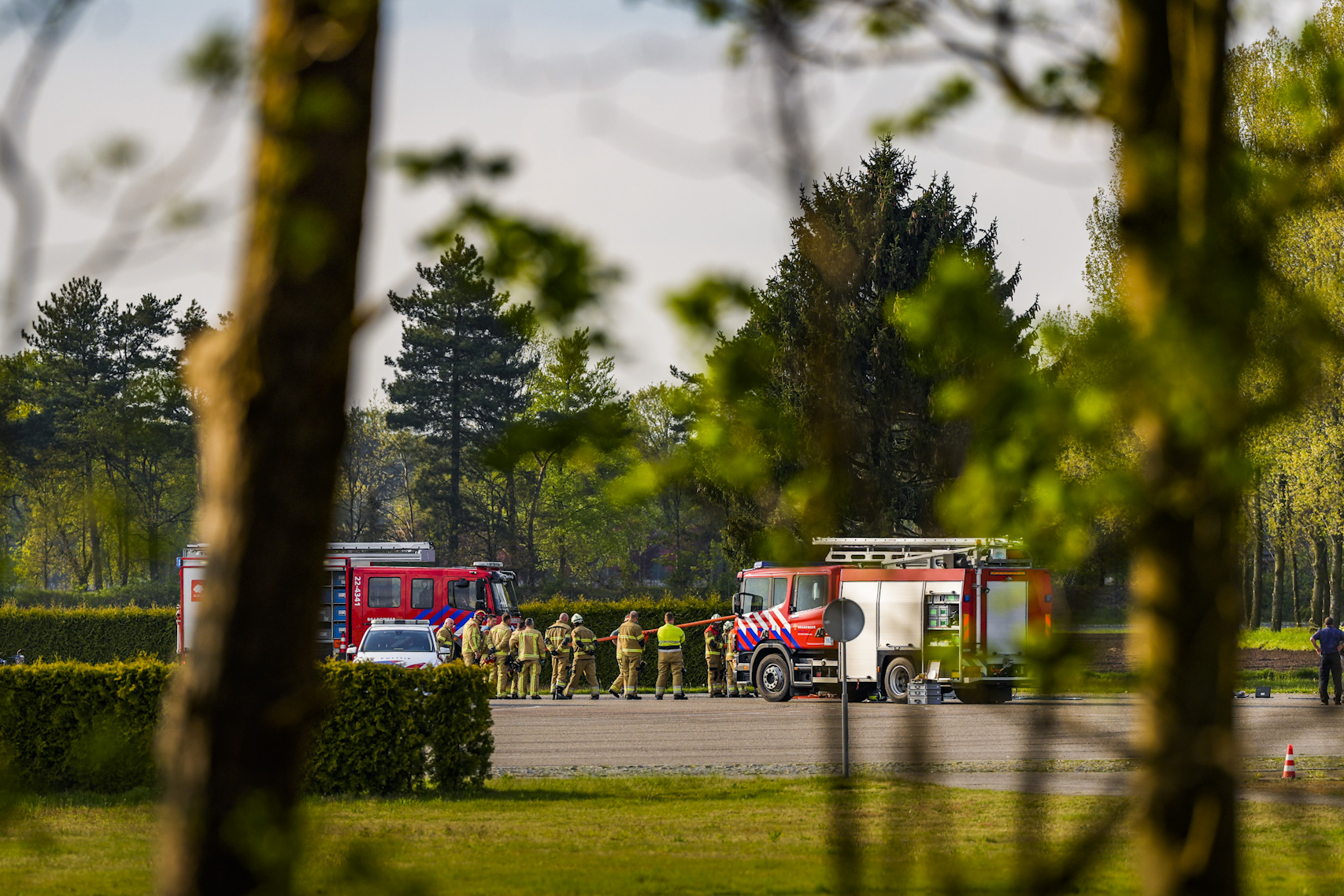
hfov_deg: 9.1
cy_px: 482
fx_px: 8399
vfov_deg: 6.1
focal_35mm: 225
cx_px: 720
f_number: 3.5
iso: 100
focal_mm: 200
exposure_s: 1/1000
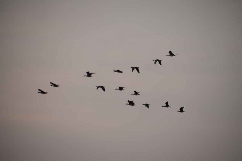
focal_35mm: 315
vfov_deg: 4.4
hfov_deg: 6.5
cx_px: 121
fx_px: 2119
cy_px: 80
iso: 720
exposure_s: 1/250
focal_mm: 210
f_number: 5.3
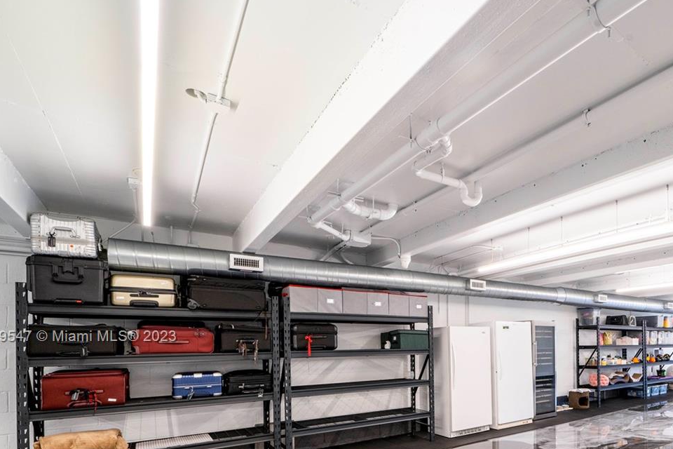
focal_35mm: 20
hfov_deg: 77.1
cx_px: 513
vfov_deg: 58.7
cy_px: 337
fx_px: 374
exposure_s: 1/3
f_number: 11
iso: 200
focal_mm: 12
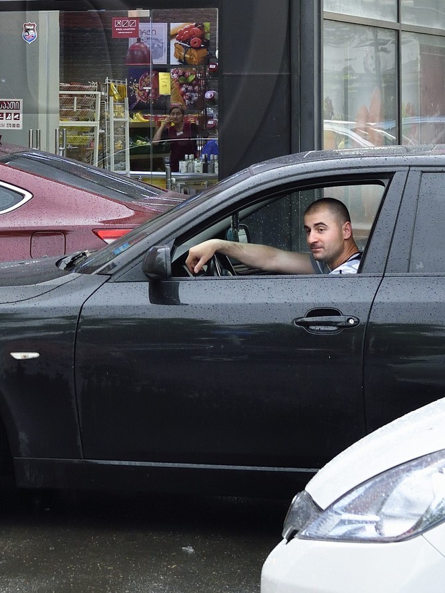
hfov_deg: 11.6
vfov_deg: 15.3
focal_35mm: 126
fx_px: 2160
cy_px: -9
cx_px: -25
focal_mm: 48
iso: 1600
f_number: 6.3
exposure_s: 1/125
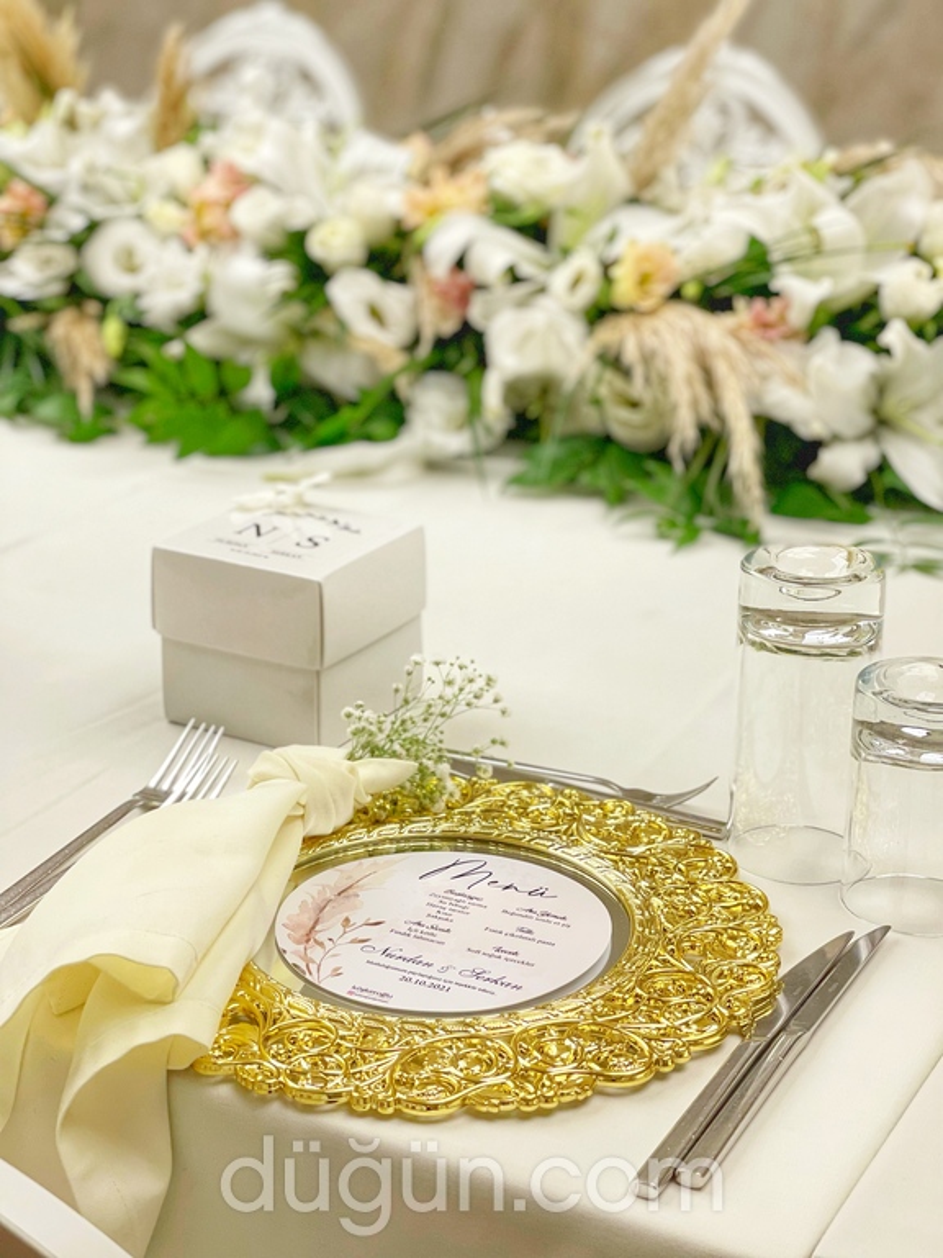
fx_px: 2325
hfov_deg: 22.9
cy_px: 629
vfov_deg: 30.3
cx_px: 472
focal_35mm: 64
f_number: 2.2
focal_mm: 7.5
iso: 80
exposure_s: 1/100
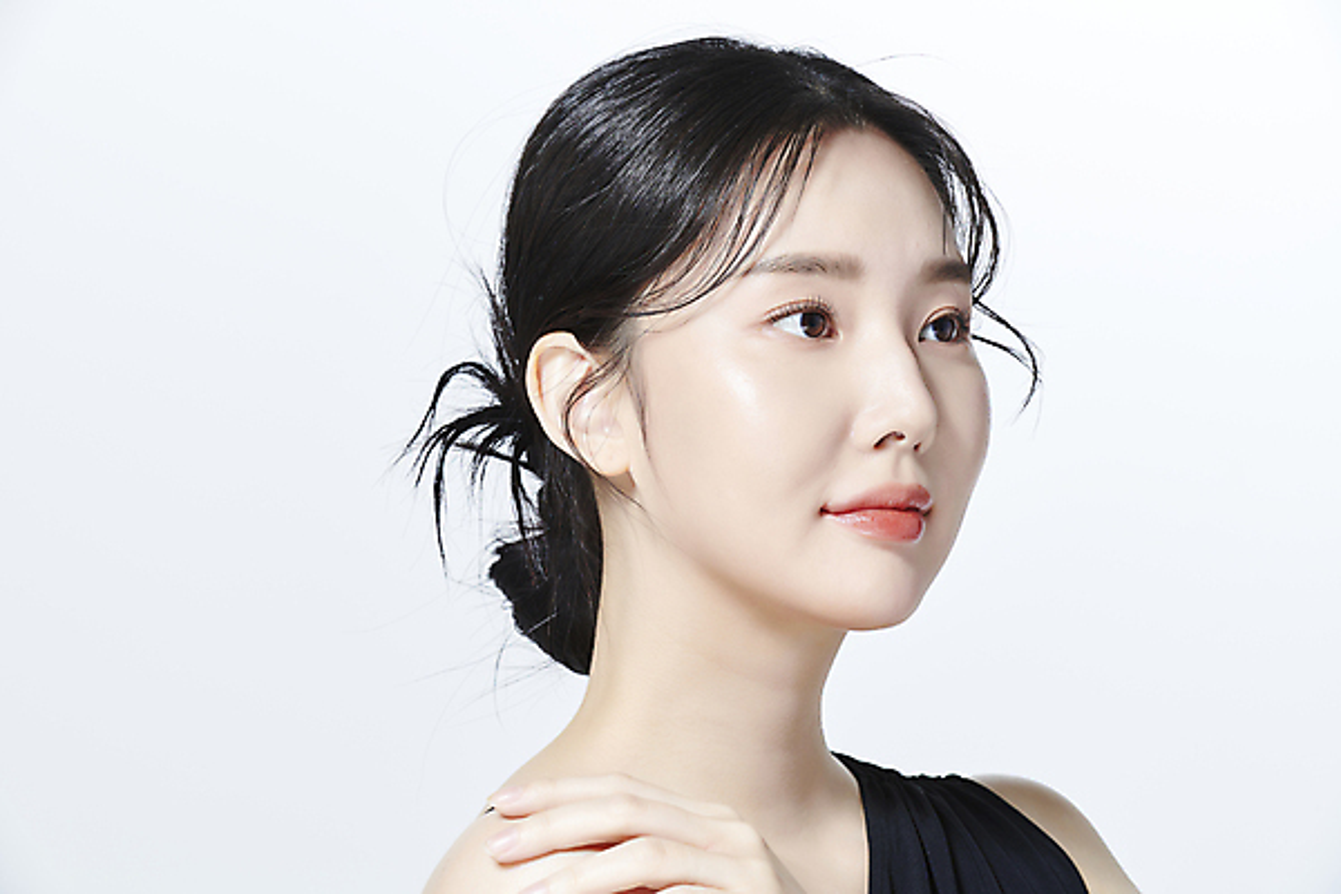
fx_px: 5215
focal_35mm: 140
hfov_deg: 14.7
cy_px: 447
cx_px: 670
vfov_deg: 9.8
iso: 64
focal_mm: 140
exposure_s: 1/125
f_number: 11
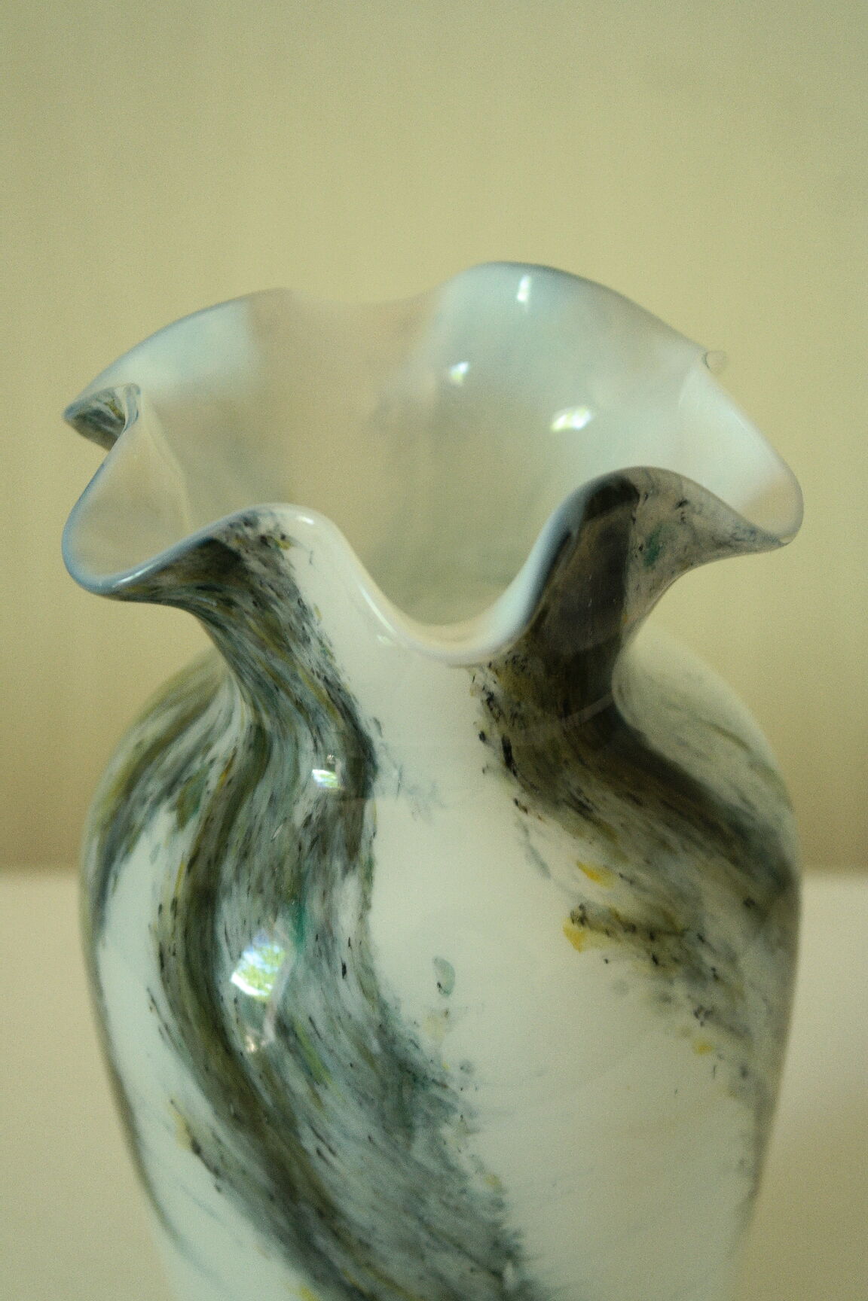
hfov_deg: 19.7
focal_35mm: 69
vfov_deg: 29.2
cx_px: 434
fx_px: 2495
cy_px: 650
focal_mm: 45
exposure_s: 1/30
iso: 400
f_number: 5.6
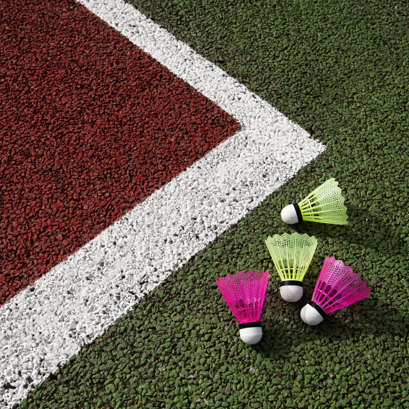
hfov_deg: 37.4
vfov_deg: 37.5
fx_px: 602
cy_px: 220
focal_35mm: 45
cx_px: 164
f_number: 8
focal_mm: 31
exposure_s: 1/500
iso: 200
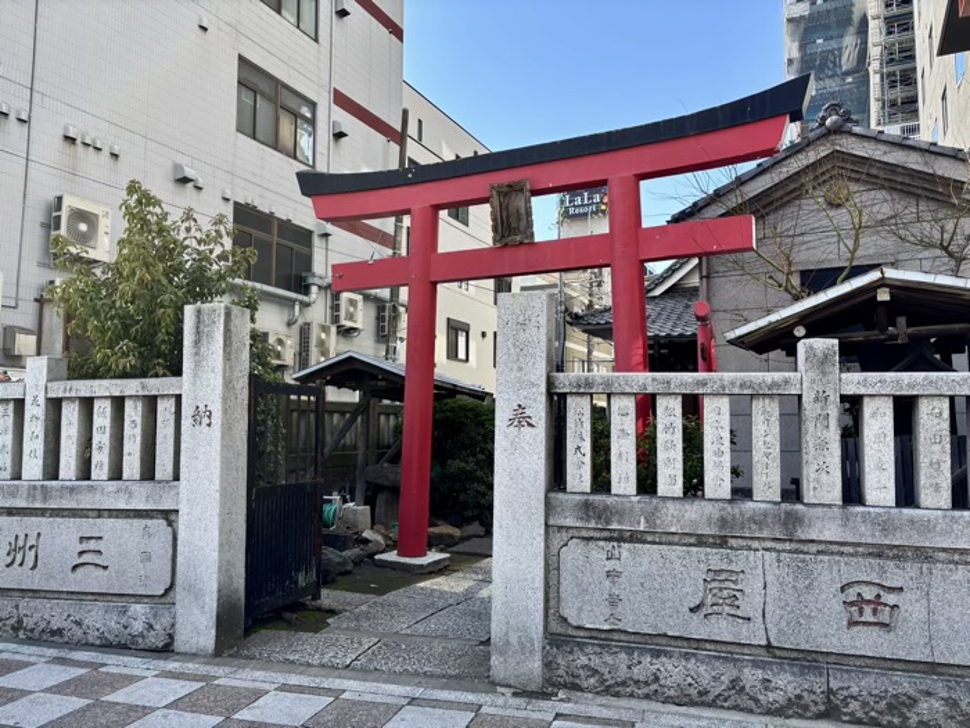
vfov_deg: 53.1
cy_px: 364
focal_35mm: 26
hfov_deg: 67.3
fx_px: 729
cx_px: 485
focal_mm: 5.96
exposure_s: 1/675
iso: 50
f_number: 1.6
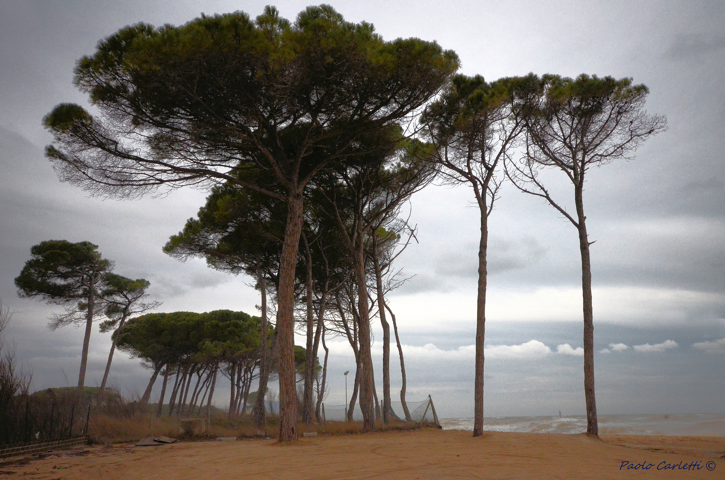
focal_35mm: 30
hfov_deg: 62.0
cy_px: 240
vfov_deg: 43.4
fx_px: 603
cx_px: 362
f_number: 6.3
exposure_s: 1/2000
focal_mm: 20
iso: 1600
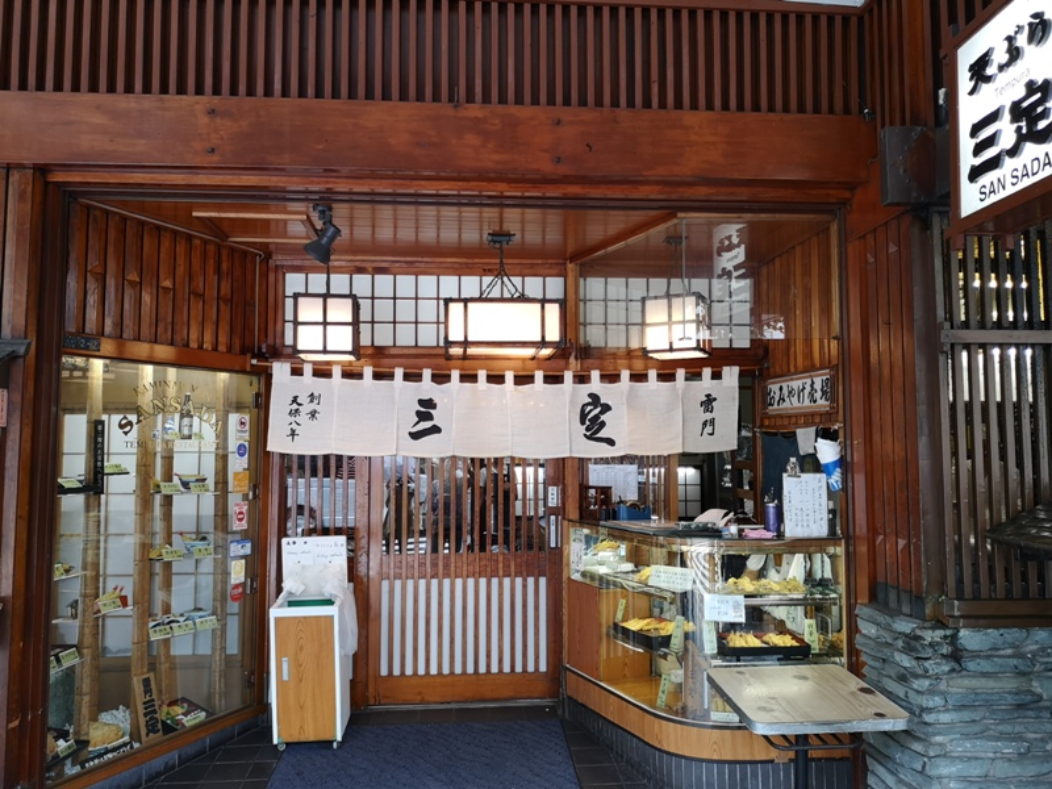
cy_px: 394
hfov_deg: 65.3
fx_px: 821
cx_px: 526
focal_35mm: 27
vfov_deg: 51.4
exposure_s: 1/100
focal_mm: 3.95
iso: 160
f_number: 1.8
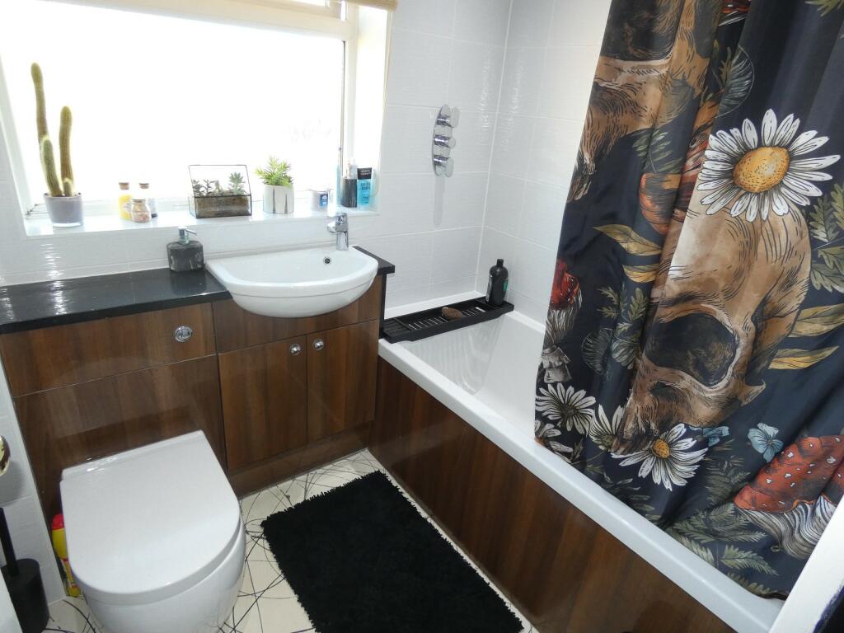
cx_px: 422
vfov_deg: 66.0
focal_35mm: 20
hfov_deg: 81.7
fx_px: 488
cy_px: 316
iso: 250
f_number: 2.8
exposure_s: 1/60
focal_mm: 3.6
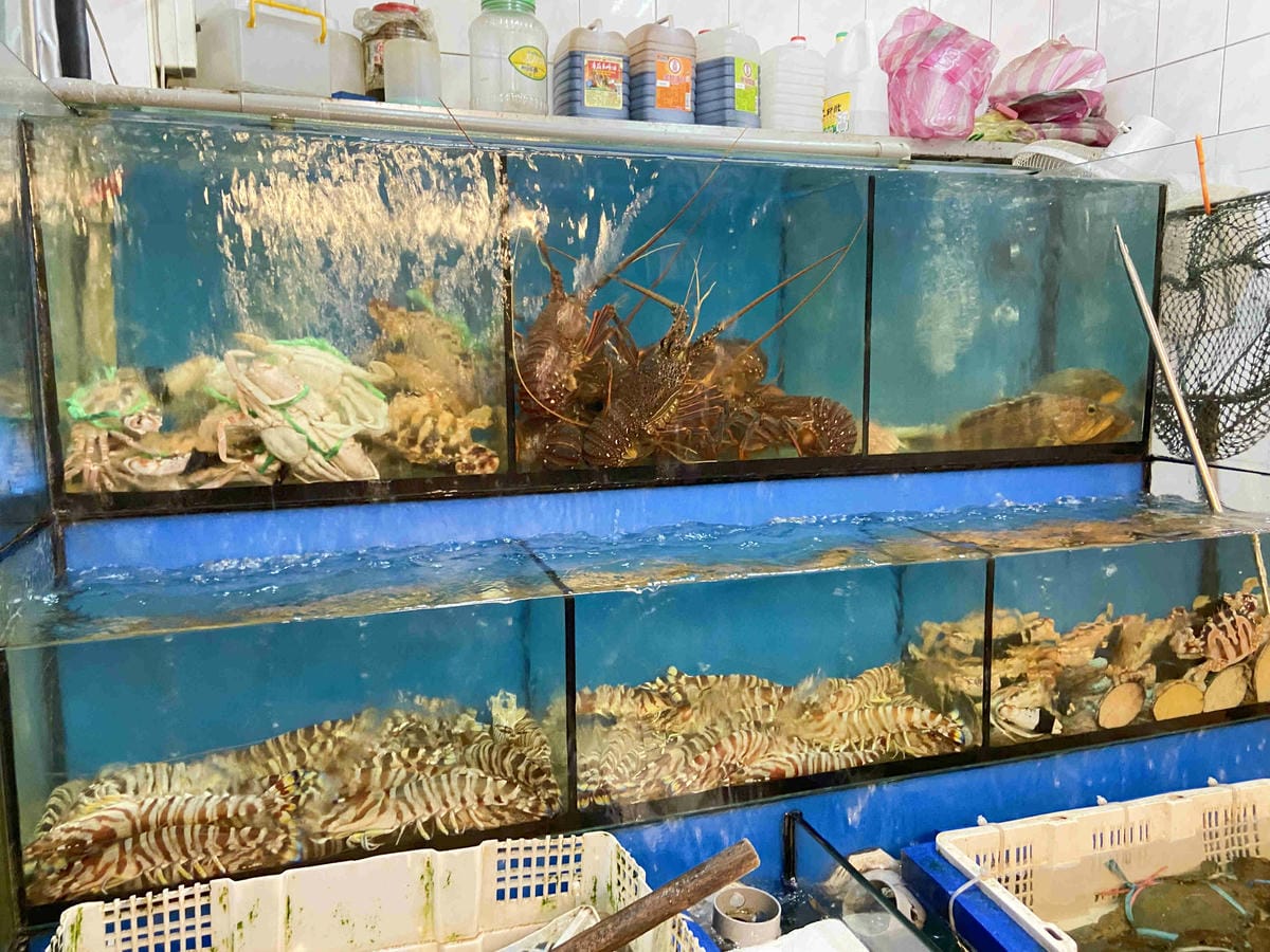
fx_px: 954
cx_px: 635
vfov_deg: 53.1
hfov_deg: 67.3
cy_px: 476
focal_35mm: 26
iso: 400
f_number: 1.8
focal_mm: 4.25
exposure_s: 1/60
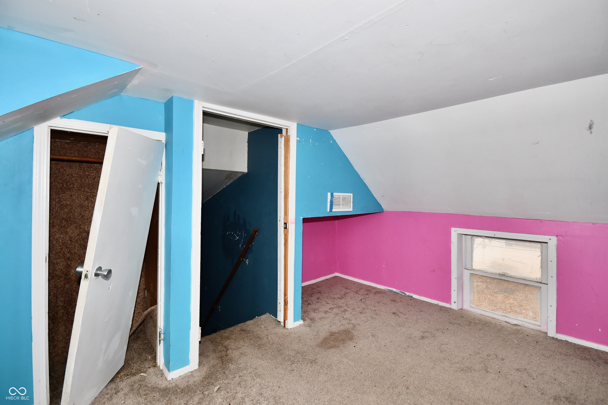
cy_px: 202
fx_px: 253
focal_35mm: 15
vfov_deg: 77.3
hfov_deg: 100.4
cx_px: 304
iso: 400
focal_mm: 10
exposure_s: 1/60
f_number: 5.6
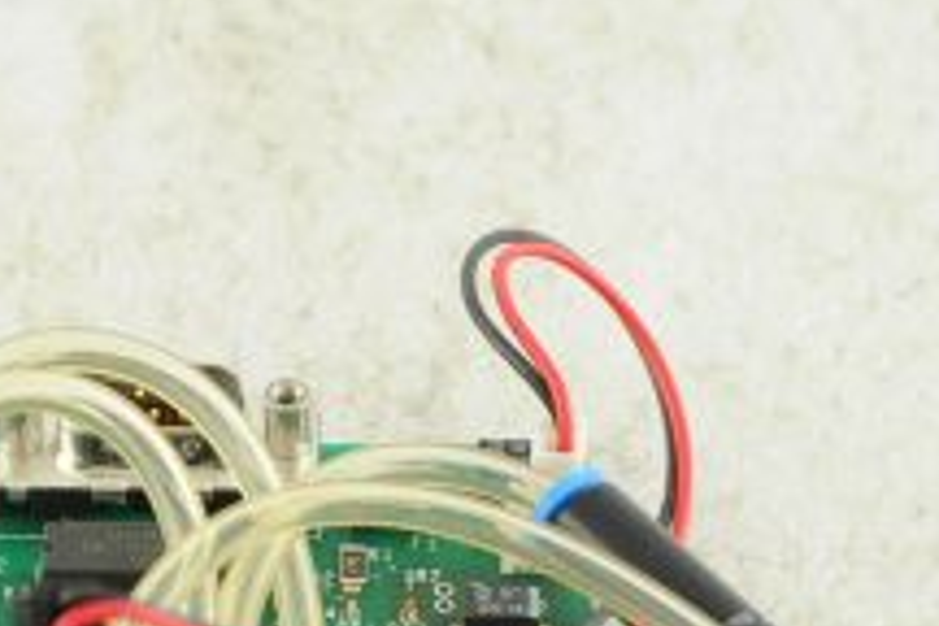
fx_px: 7955
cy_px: 763
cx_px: 239
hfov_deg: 6.7
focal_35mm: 305
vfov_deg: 4.5
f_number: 9
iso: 1600
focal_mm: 110
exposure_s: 1/100
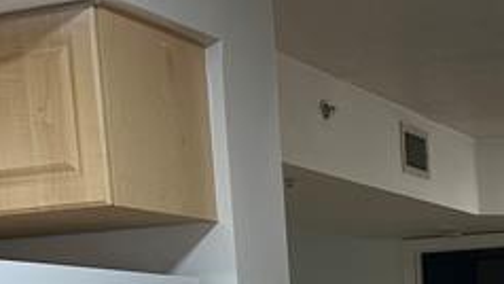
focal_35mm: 88
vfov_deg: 12.4
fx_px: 1176
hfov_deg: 23.4
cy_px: 532
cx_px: 470
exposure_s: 1/120
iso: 125
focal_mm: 6.86
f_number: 1.78
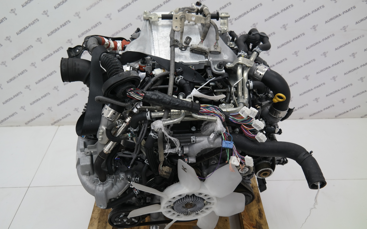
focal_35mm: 30
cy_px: 116
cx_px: 183
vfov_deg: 41.8
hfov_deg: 62.9
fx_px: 300
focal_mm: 19
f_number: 3.5
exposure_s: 1/50
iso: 200
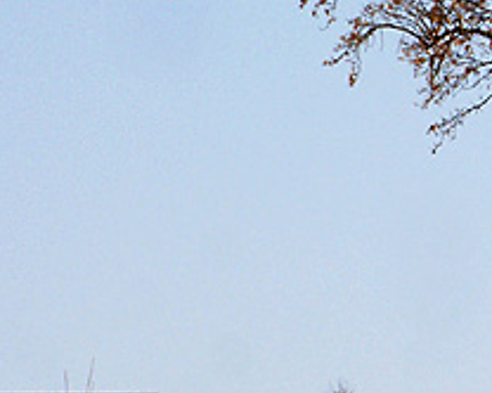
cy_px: 239
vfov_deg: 3.2
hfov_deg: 3.9
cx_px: 1142
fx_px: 7056
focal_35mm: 485
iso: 100
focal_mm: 70
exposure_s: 1/640
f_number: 8
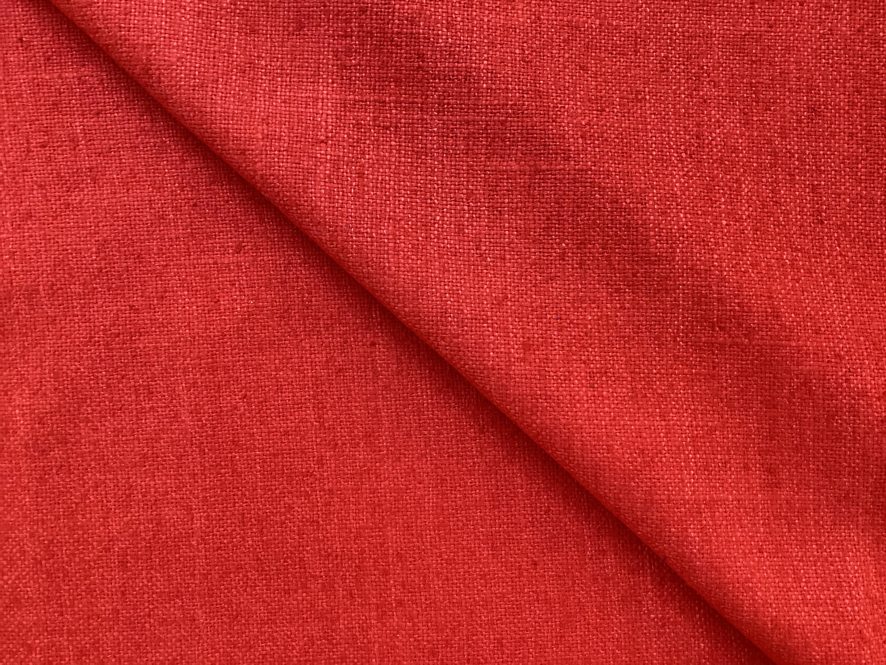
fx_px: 793
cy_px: 332
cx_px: 443
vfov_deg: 45.4
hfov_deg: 58.4
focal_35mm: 31
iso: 320
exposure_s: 1/60
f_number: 2.4
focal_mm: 3.3
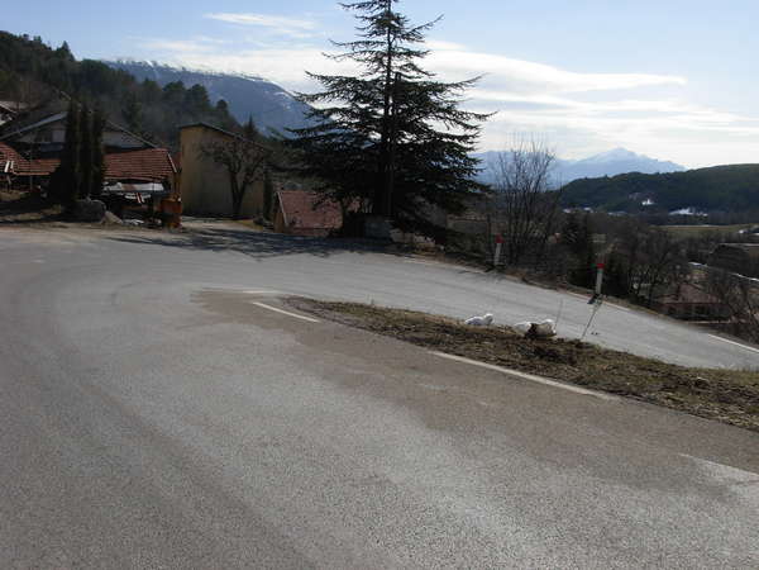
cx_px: 380
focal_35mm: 38
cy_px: 285
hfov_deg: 49.0
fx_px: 833
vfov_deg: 37.7
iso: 79
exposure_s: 1/995
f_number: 4.9
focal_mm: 6.3
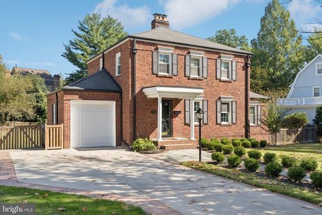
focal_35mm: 32
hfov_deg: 59.5
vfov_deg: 41.7
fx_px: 282
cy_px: 108
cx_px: 161
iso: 200
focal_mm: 31.5
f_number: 8
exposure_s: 1/320
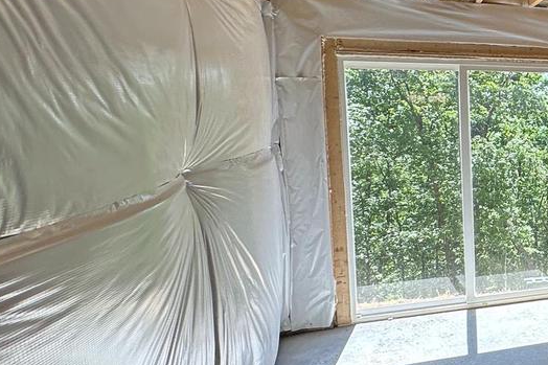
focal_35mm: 40
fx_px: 609
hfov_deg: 35.5
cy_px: 165
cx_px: 689
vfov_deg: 33.4
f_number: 2.2
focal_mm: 2.22
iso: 40
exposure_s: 1/174
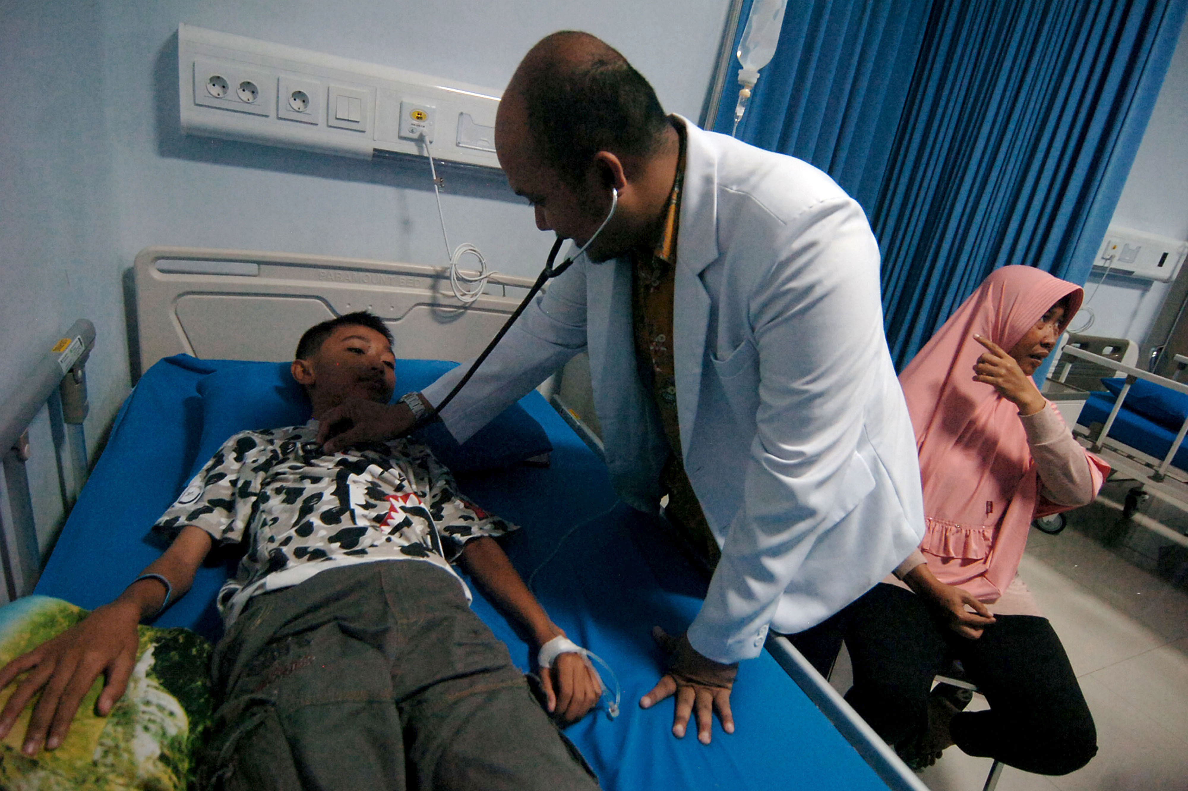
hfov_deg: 90.0
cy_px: 396
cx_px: 594
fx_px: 594
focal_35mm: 18
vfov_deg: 67.3
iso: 1000
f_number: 4
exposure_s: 1/30
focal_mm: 12
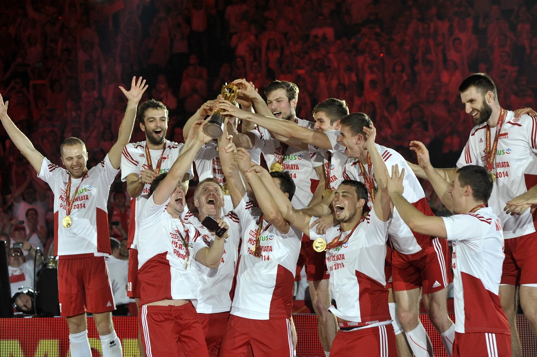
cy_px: 178
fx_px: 1863
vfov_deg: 10.9
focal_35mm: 125
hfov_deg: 16.4
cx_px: 268
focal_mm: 125
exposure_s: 1/250
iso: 2500
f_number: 6.3
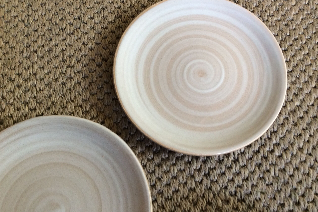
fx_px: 300
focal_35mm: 34
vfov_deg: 38.8
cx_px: 162
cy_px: 115
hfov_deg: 55.8
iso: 80
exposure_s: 1/25
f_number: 2.4
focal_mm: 3.3
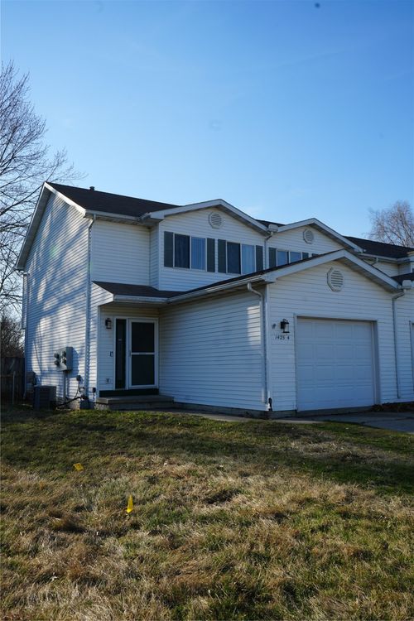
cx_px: 207
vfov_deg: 63.7
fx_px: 500
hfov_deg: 45.0
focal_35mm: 29
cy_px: 310
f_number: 10
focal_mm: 29
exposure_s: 1/160
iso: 100
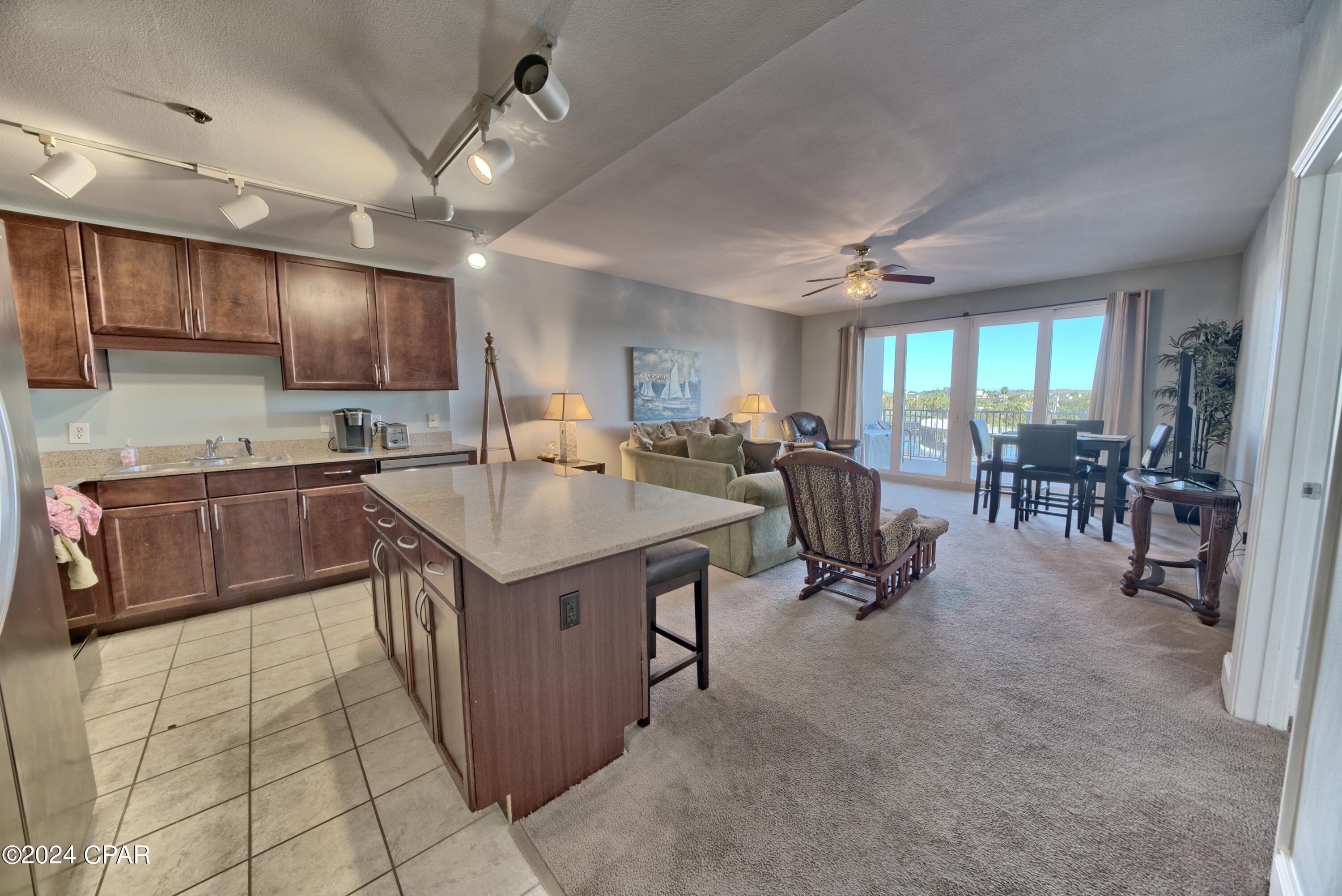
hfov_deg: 112.6
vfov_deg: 90.0
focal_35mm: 12
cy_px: 448
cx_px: 671
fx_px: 447
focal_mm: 12
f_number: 8
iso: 500
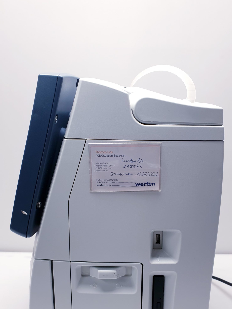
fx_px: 304
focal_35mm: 34
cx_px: 128
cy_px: 198
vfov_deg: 53.2
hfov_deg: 41.7
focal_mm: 4.3
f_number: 2.4
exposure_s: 1/100
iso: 80
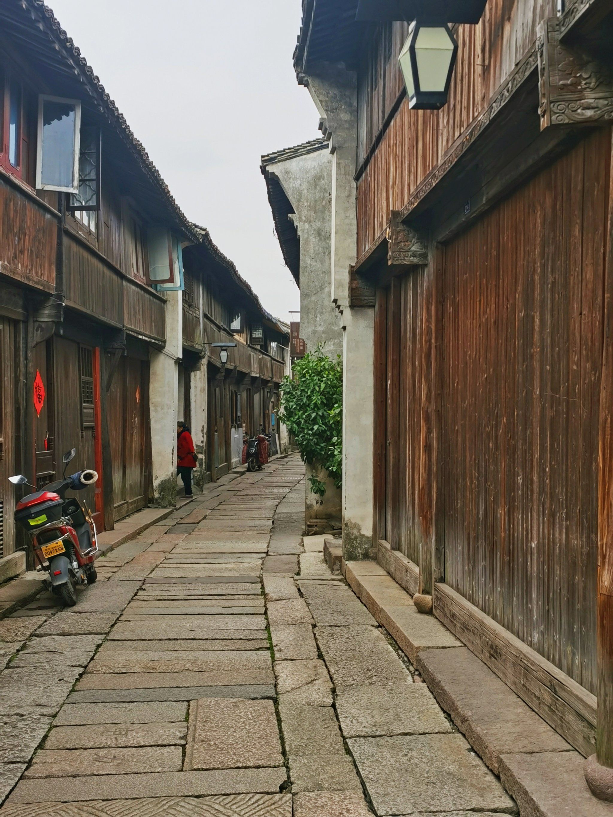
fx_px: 968
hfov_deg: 35.1
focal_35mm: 41
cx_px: 306
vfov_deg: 45.8
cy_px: 408
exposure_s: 1/1429
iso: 50
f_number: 1.6
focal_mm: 5.56
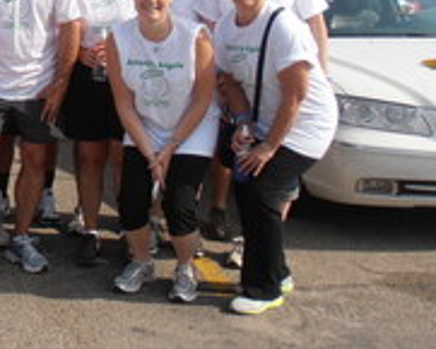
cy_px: 16
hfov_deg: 23.4
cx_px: -1
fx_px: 1007
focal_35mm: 78
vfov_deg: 19.2
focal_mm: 6.61
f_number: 3.9
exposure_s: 1/1000
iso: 80
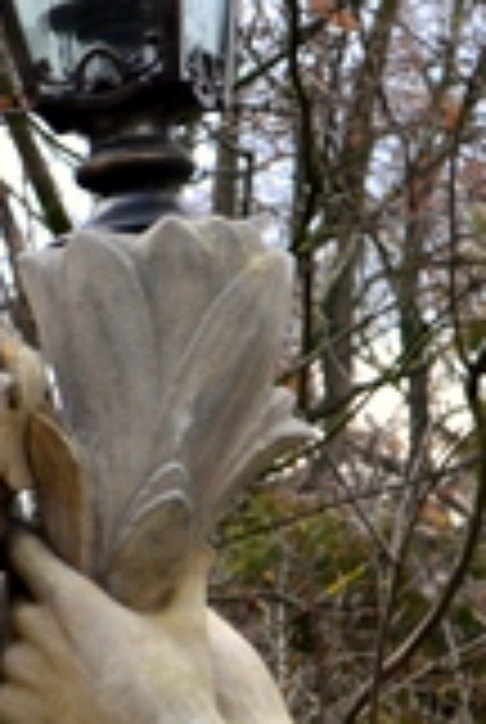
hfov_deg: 5.8
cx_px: -90
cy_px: 827
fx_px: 4799
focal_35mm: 238
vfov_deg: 8.6
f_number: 8
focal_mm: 32
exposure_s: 1/60
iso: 500
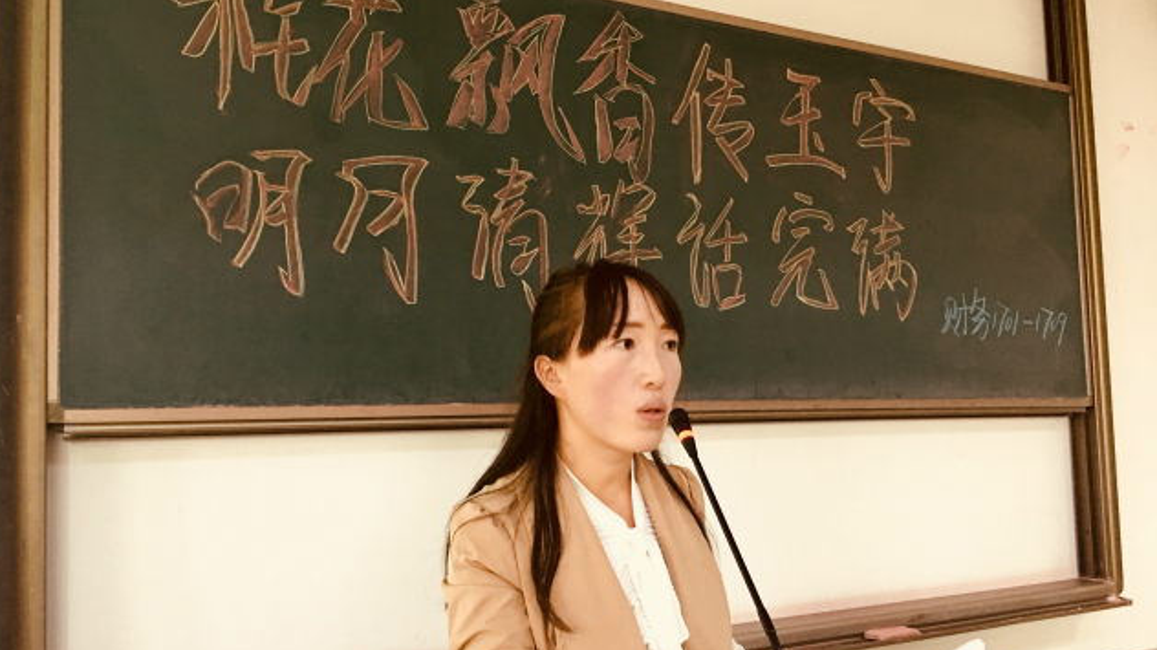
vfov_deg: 36.5
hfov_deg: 61.0
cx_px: 573
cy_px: 381
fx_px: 981
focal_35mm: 32
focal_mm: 4.15
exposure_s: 1/10
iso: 100
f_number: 2.2
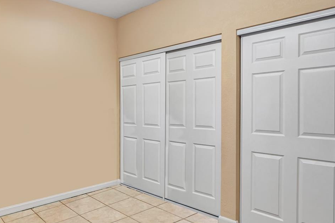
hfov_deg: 65.8
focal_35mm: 27
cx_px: 114
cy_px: 120
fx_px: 251
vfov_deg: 47.9
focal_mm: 16
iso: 200
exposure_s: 1/20
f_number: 3.2
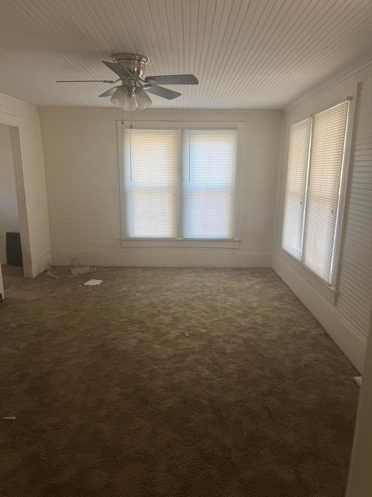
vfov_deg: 71.6
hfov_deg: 56.8
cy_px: 248
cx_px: 186
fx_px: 344
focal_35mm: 24
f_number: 1.78
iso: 80
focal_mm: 6.76
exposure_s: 1/121
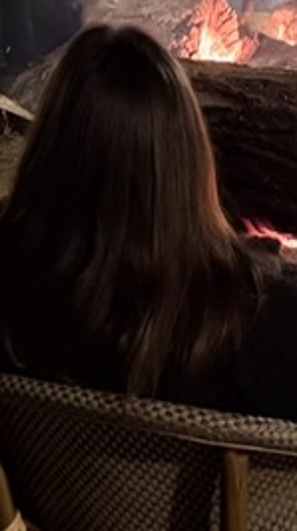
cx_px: 92
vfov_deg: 16.0
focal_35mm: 126
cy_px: -194
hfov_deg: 9.6
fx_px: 1770
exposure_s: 1/30
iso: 1000
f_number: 1.78
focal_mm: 6.76
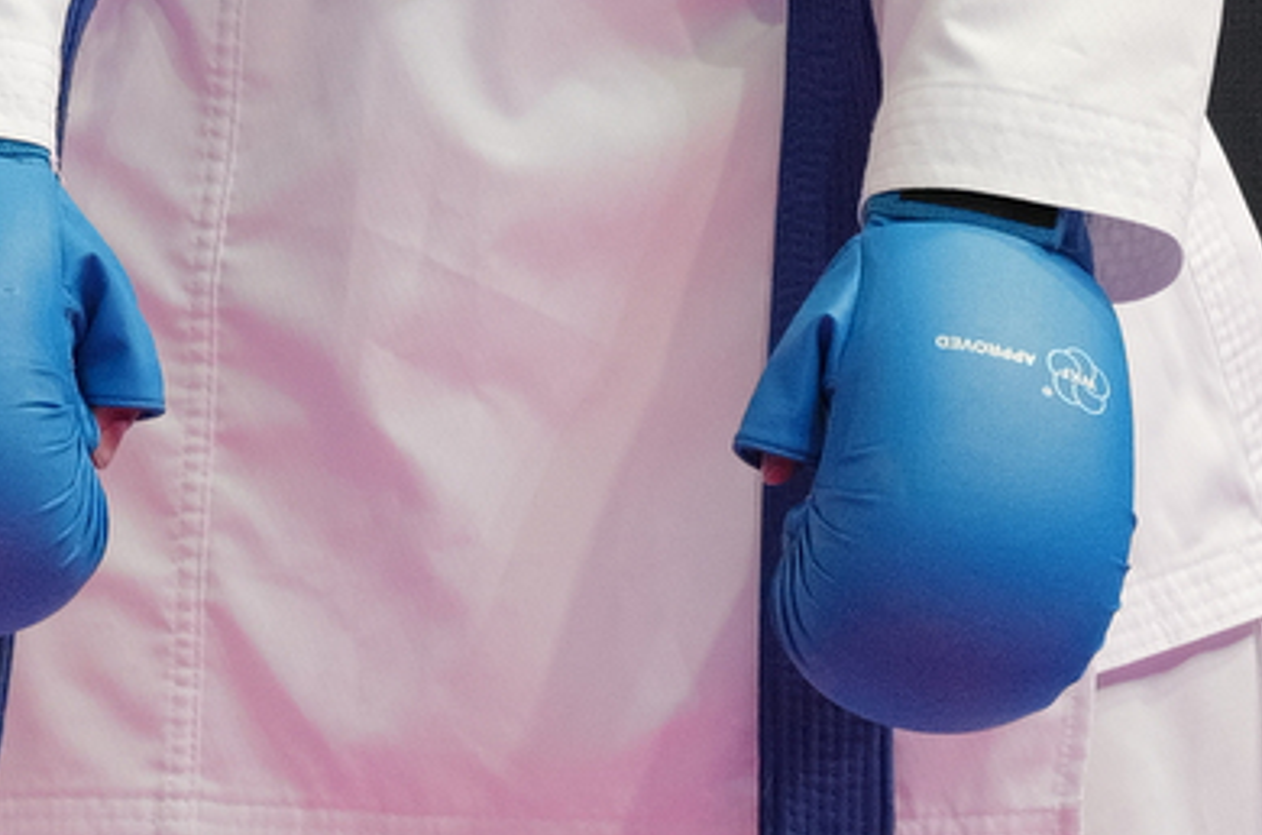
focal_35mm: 1283
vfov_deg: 1.1
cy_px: -1308
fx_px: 44867
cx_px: -595
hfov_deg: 1.6
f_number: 2.8
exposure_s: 1/1000
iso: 2500
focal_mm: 200
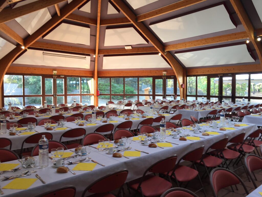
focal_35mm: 29
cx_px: 131
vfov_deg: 48.2
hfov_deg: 61.7
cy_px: 98
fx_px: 219
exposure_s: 1/50
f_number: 2.2
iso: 32
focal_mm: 4.15
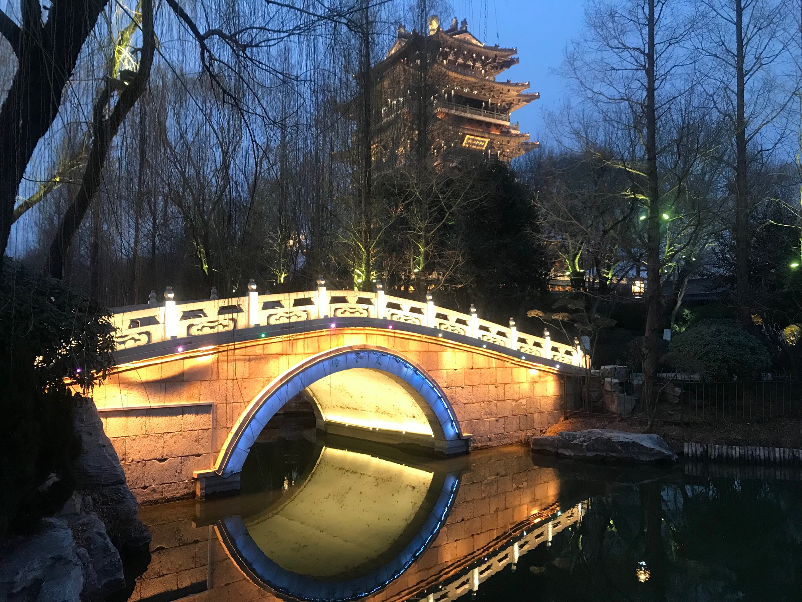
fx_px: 649
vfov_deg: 49.7
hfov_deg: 63.4
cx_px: 401
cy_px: 301
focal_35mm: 28
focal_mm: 3.99
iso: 64
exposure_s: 1/16
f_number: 1.8
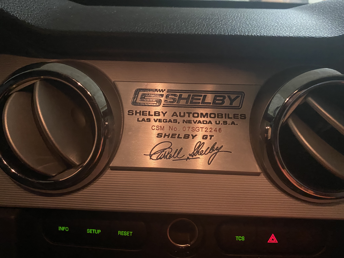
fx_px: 258
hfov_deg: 67.3
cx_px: 172
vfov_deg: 53.1
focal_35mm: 26
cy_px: 129
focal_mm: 4.25
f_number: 1.8
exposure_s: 1/30
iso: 800
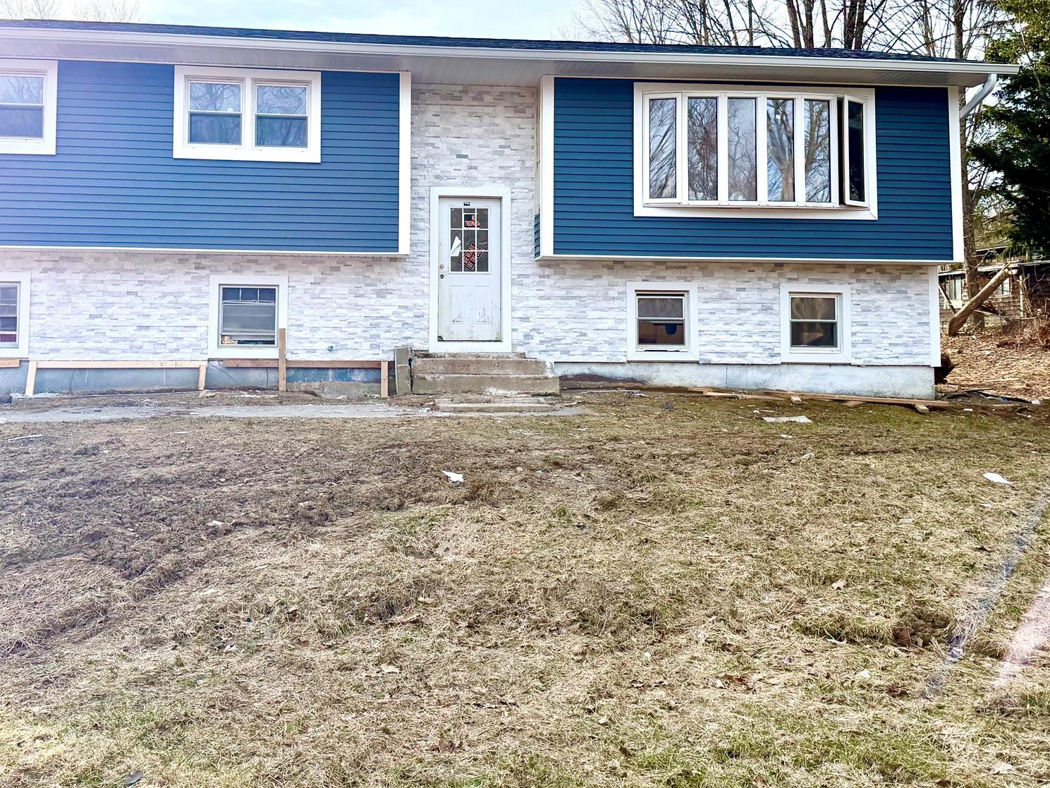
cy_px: 283
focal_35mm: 33
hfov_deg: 55.1
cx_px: 439
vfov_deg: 42.5
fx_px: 1001
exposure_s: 1/5319
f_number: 1.78
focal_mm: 6.76
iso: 125
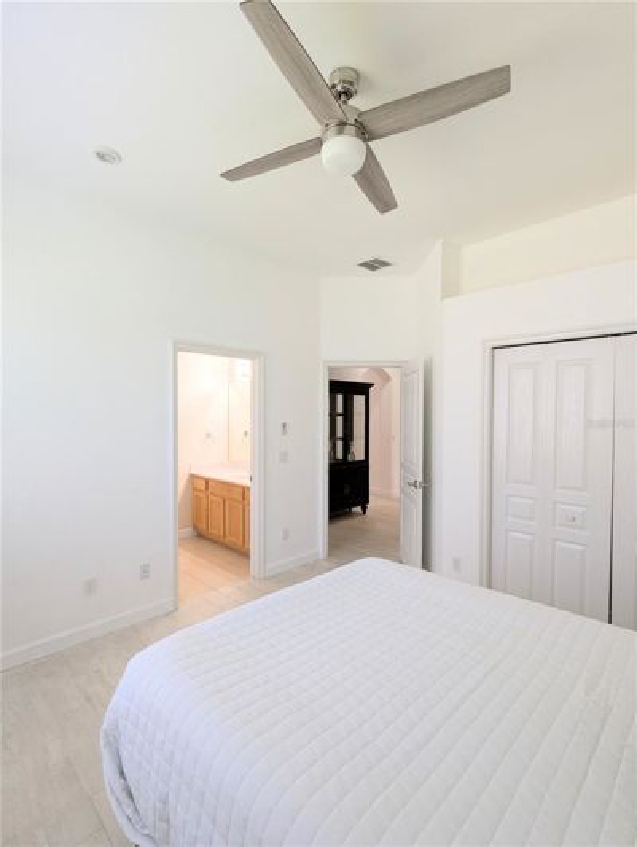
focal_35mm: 16
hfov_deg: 78.2
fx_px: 392
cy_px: 424
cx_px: 318
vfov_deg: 94.4
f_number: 2.2
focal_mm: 2.35
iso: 71
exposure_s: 1/60
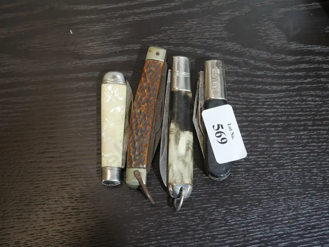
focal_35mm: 46
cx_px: 164
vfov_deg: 31.5
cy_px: 124
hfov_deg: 41.2
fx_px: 437
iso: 1250
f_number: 5.6
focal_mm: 23
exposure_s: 1/60
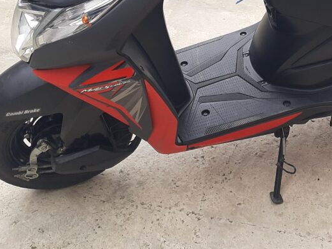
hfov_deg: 35.2
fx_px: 508
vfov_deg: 26.5
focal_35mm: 53
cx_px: 260
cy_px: 19
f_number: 1.7
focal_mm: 3.93
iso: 40
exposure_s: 1/644
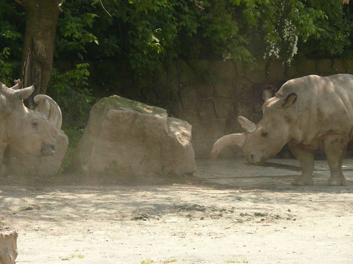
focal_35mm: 254
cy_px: 132
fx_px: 2590
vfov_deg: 5.9
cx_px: 176
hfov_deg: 7.8
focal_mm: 48
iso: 200
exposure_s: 1/200
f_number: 4
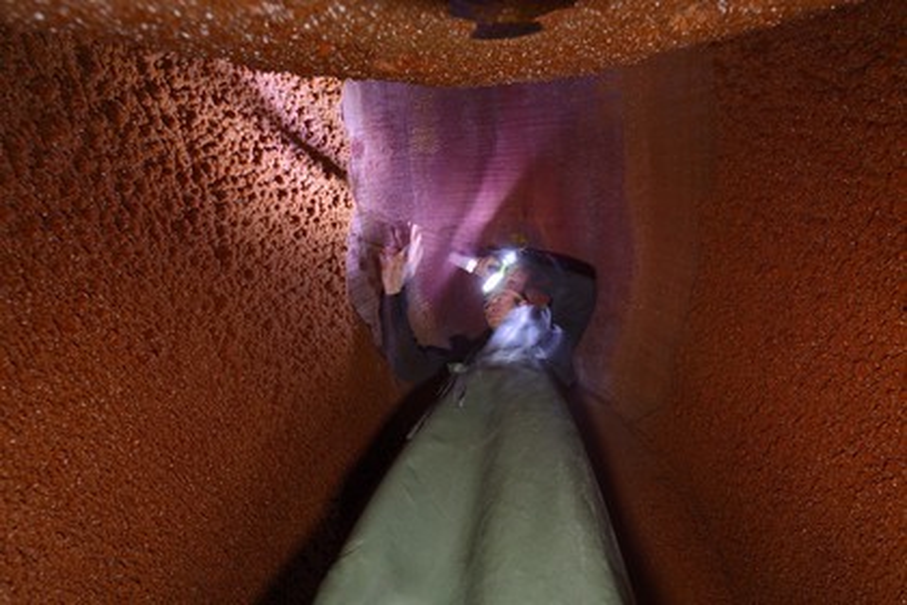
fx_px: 353
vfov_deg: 81.2
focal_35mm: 14
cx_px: 454
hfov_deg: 104.3
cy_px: 302
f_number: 5.6
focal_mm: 14
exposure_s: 1.6
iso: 800
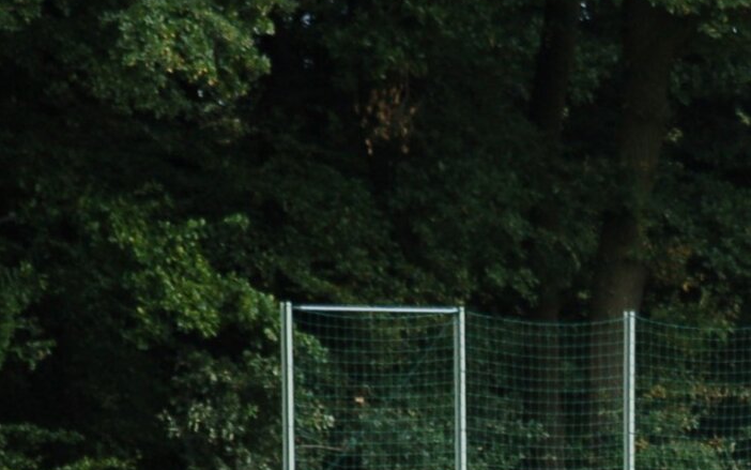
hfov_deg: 4.0
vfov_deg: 2.5
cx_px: 1159
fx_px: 10767
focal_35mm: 526
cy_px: 732
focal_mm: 110
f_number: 4.2
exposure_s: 1/1000
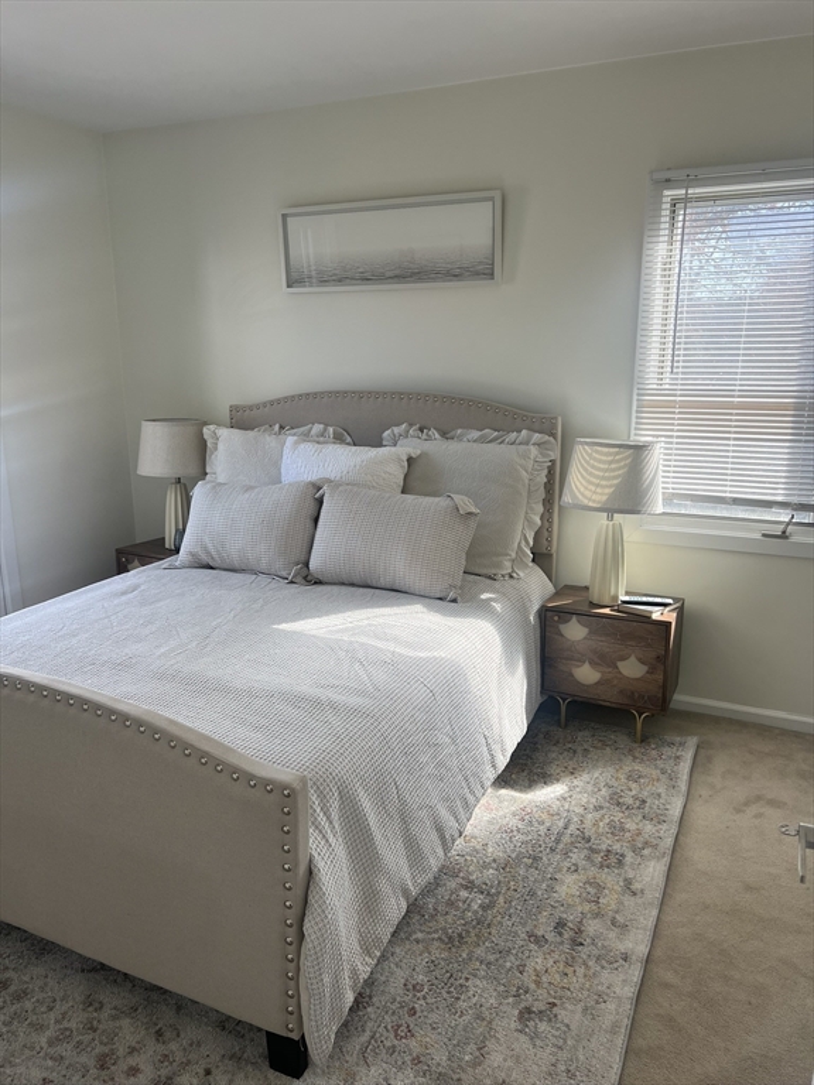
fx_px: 815
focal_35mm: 26
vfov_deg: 67.3
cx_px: 407
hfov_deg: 53.1
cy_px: 542
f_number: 1.5
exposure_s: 1/344
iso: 50
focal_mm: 5.7
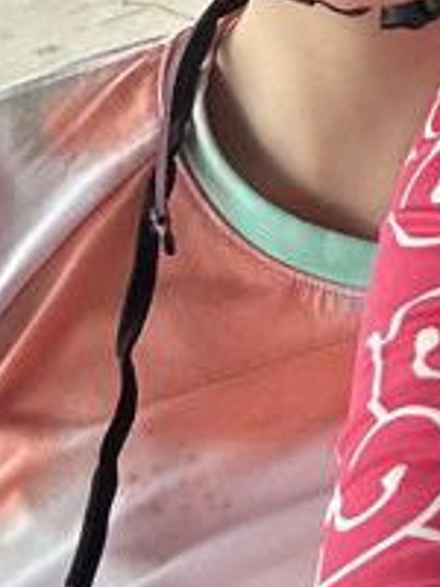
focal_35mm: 134
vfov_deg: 13.2
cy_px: -483
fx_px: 2271
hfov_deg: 10.6
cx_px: 692
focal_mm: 2.69
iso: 50
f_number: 1.9
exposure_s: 1/121
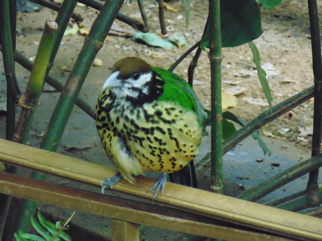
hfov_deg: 7.1
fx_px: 2605
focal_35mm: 280
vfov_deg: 5.3
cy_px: 120
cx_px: 161
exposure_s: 1/8
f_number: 5.8
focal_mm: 50.1
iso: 800
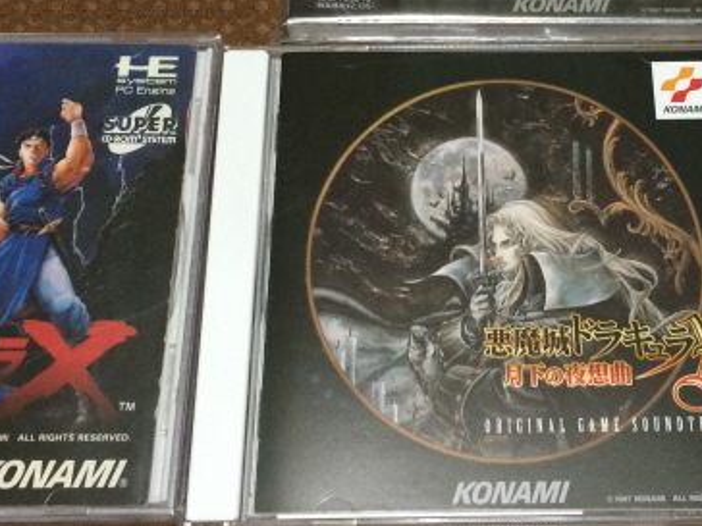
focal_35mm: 66
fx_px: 1338
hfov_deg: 29.2
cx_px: 474
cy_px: 64
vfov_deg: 21.8
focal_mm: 4.12
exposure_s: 1/30
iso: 320
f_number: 2.2
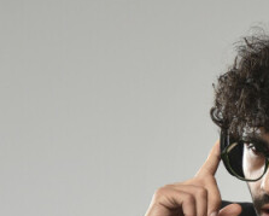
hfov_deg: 7.9
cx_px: 270
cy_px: 503
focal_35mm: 242
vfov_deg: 6.1
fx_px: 1929
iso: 400
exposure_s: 1/125
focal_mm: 48
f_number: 5.6
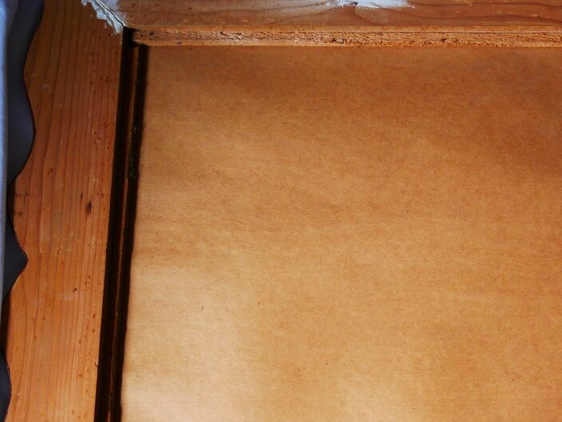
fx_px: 1185
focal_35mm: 73
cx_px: 488
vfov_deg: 20.1
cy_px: 291
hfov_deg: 25.9
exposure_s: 1/200
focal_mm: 20
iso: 200
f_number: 2.2
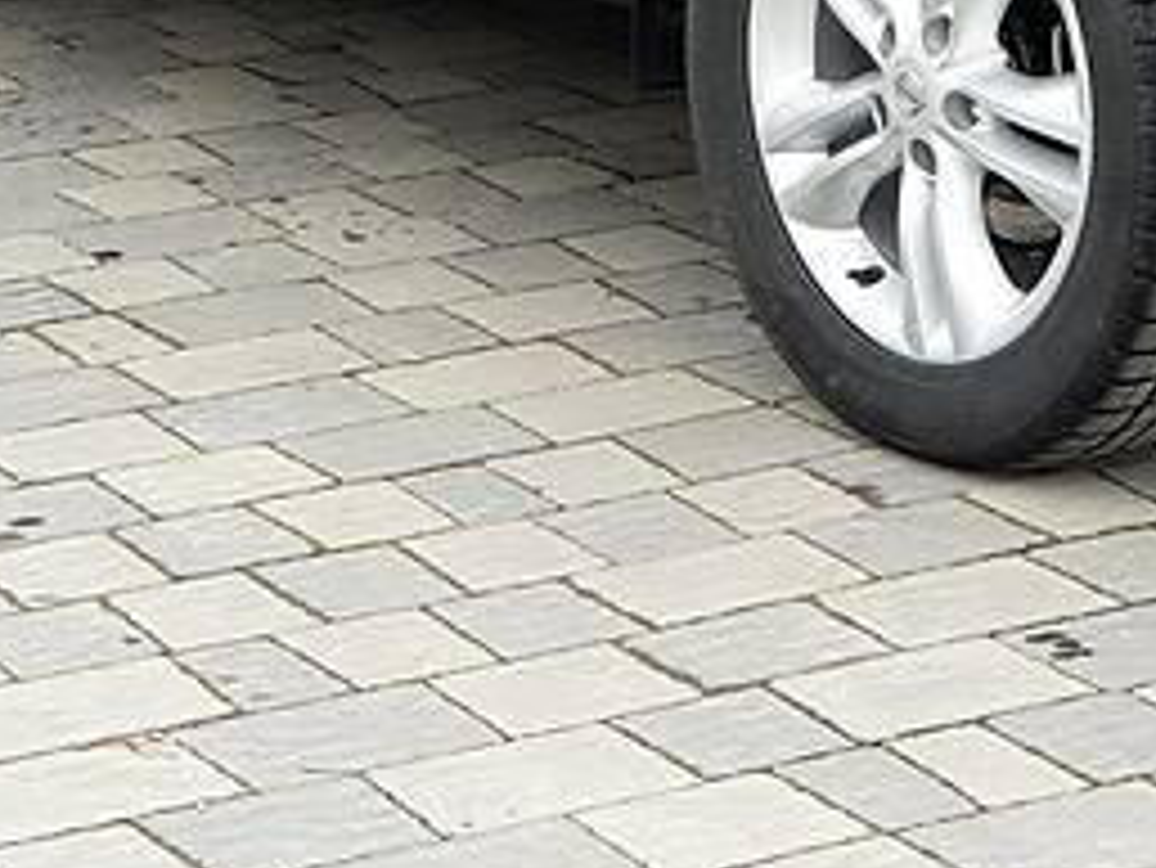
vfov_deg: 9.0
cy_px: -418
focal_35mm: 162
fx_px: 5413
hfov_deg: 12.1
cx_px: 954
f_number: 2.4
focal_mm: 6
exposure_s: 1/100
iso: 32
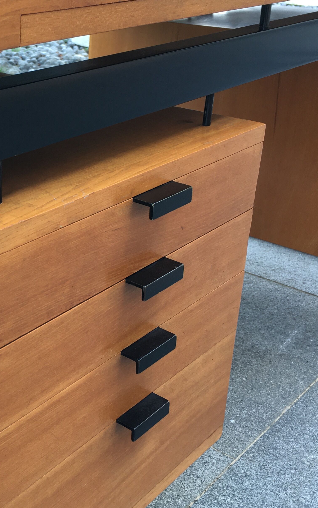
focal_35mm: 51
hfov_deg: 24.5
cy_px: 233
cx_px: 24
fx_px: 707
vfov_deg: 39.5
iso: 32
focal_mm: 4.15
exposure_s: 1/50
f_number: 2.2
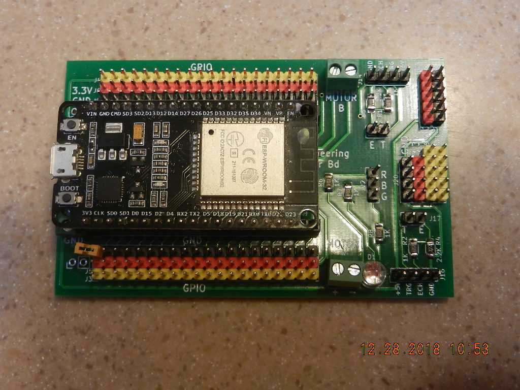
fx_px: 676
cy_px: 195
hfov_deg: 42.1
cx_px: 260
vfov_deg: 32.2
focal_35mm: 45
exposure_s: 1/30
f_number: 4.2
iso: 320
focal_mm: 8.2
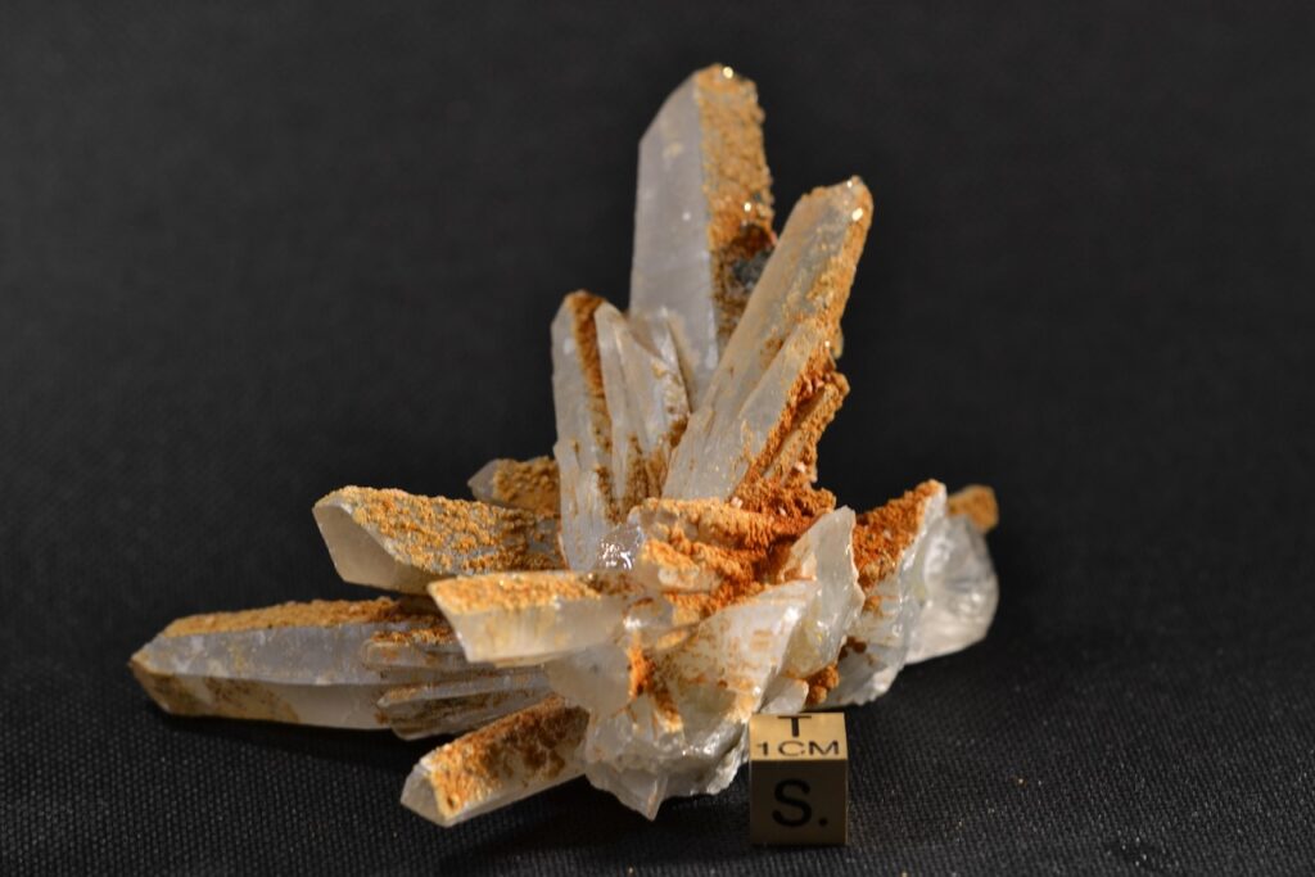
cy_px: 438
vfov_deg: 10.8
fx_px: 4658
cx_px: 658
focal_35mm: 128
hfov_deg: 16.1
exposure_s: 1/5
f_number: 6.3
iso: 100
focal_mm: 85
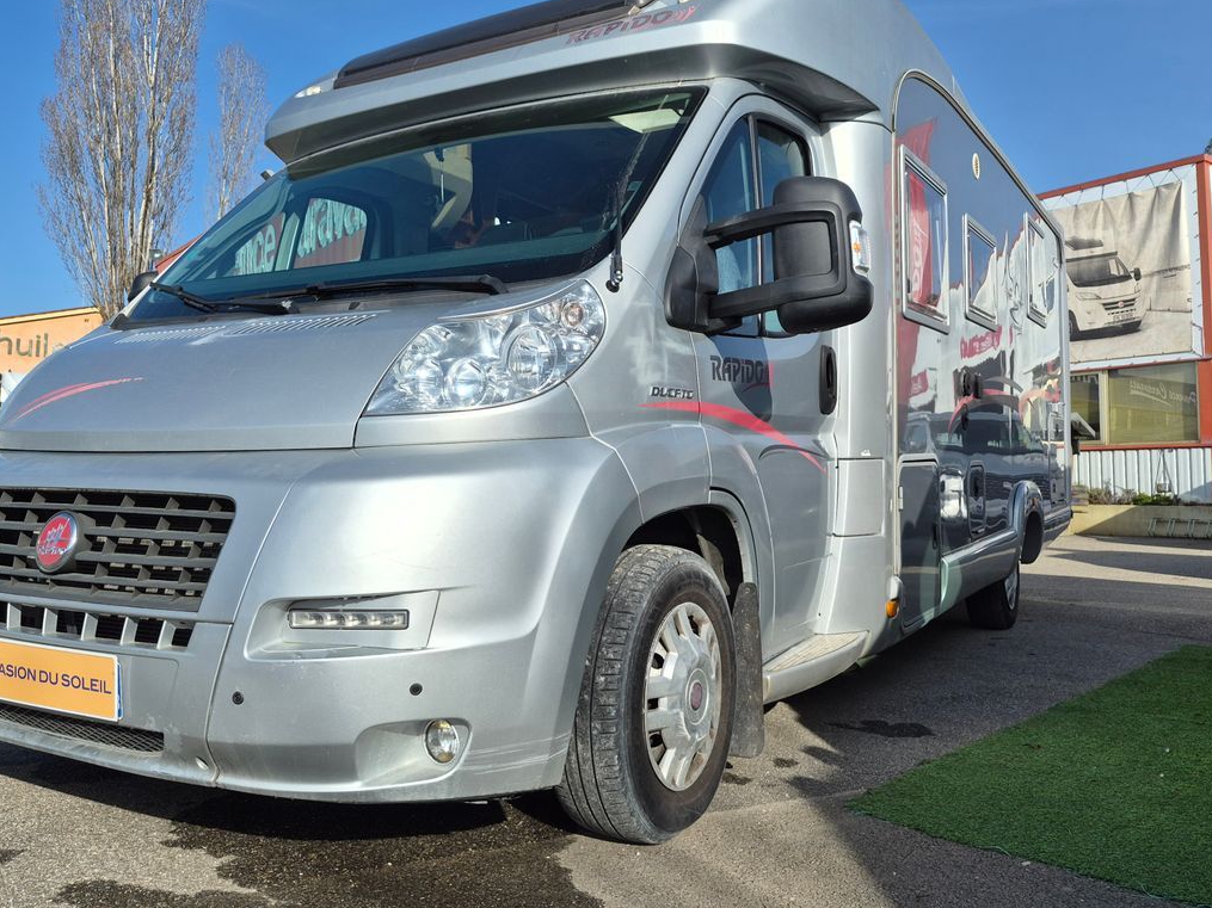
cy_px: 383
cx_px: 550
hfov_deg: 61.6
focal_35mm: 29
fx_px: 1015
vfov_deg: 48.0
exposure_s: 1/6720
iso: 80
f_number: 1.8
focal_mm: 5.4
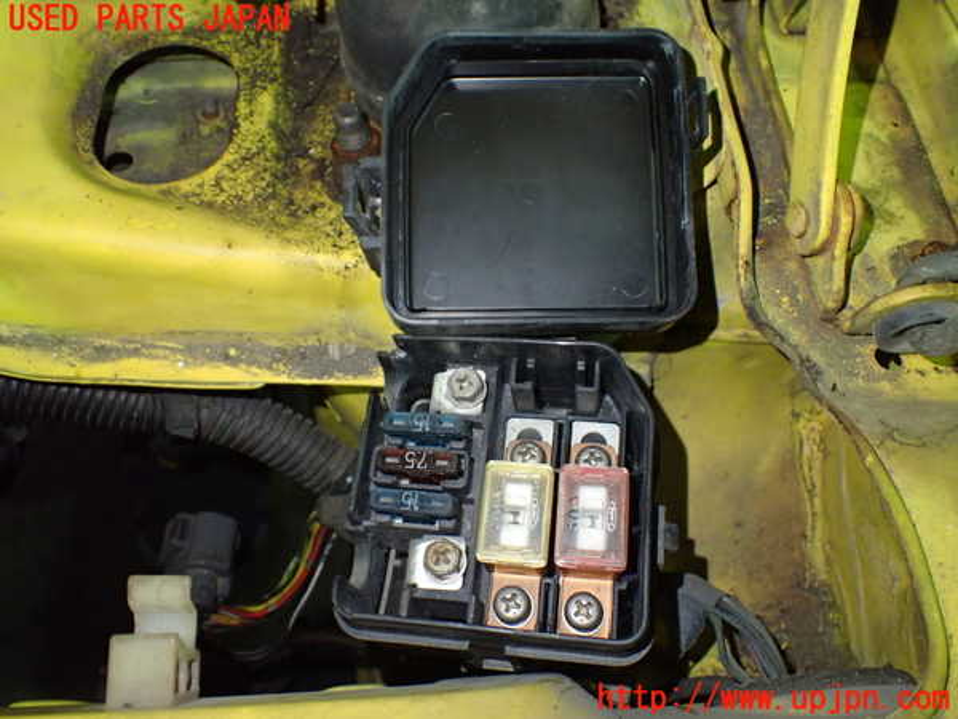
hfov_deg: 60.0
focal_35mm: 30
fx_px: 830
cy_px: 360
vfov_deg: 46.8
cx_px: 479
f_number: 2.3
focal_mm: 5.4
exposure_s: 1/60
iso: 800
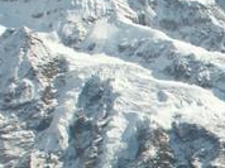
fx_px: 1097
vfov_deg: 8.7
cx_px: 382
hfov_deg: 11.1
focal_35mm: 169
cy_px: 168
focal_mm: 7.82
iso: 50
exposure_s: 1/200
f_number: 8
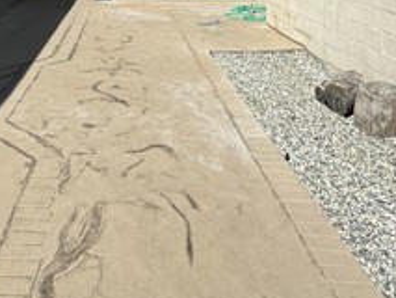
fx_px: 481
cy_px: -76
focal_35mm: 42
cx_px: 100
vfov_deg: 28.8
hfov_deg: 43.4
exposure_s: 1/3390
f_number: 2.2
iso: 50
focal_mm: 2.22
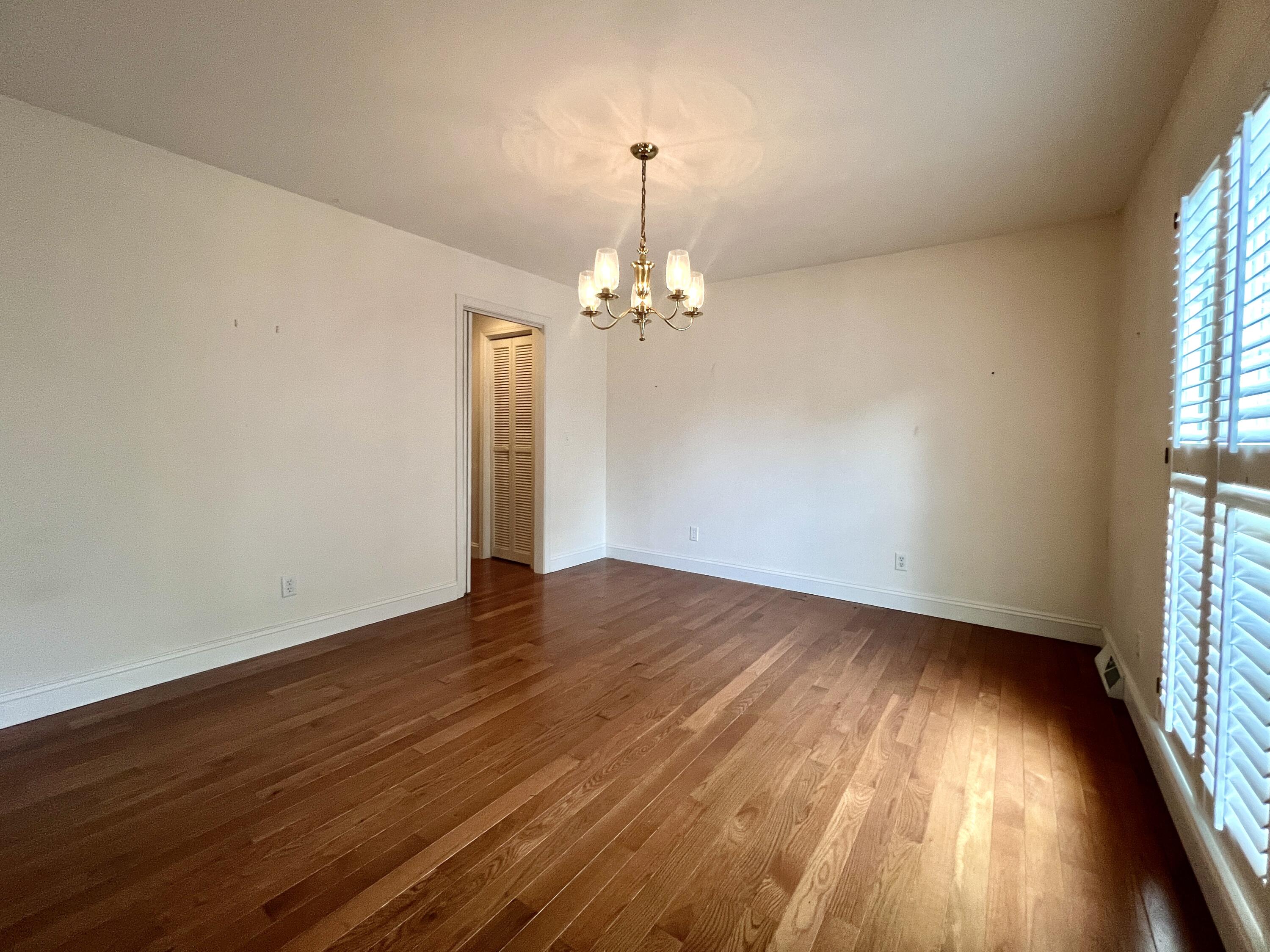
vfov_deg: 89.9
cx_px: 635
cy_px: 476
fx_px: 477
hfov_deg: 106.2
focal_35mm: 13
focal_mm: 1.57
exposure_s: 1/120
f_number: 1.8
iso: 160
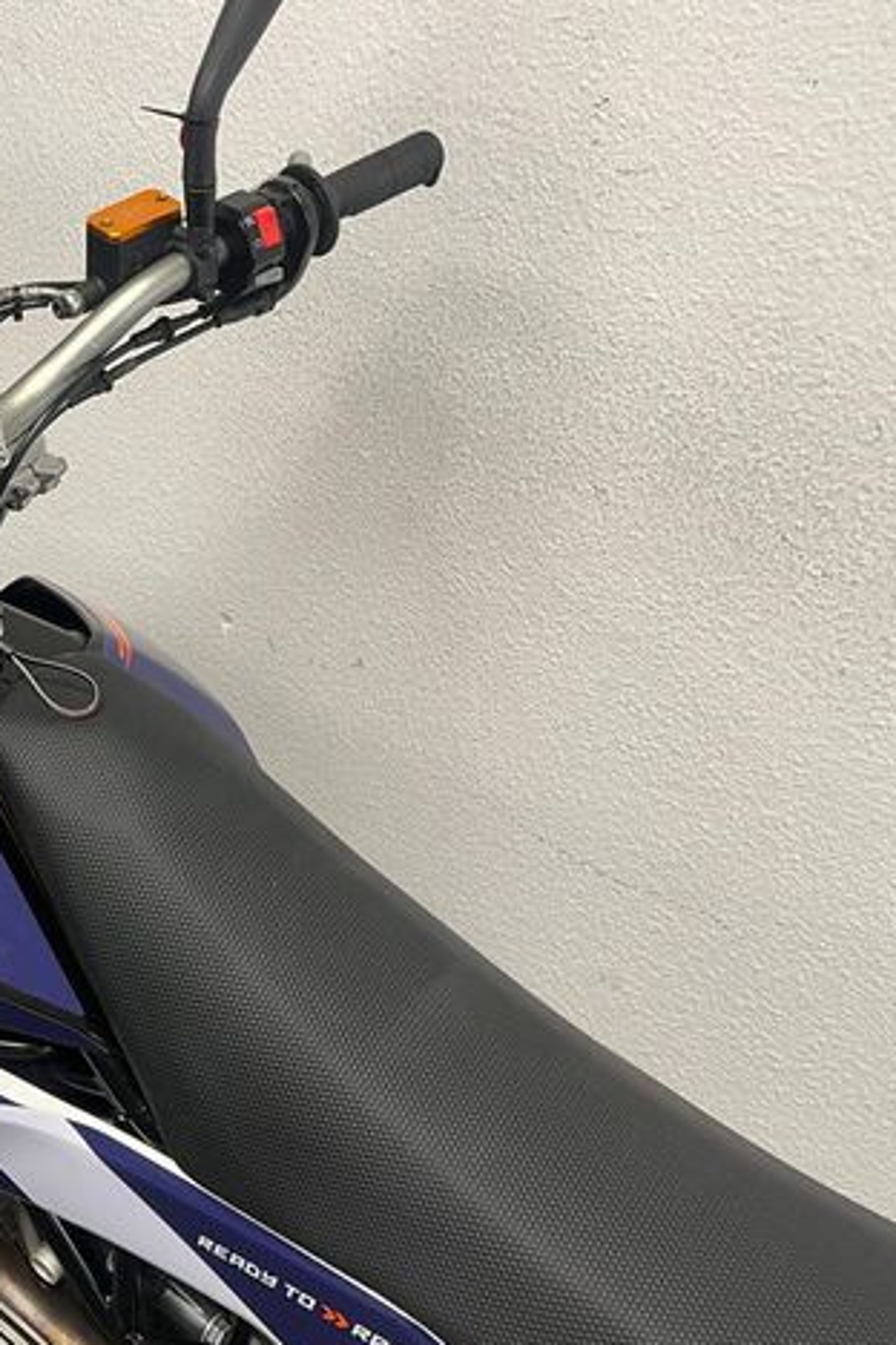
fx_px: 1381
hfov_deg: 33.1
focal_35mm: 37
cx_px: 14
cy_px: 667
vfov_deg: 51.9
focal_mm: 5.1
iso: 80
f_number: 1.6
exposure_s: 1/50
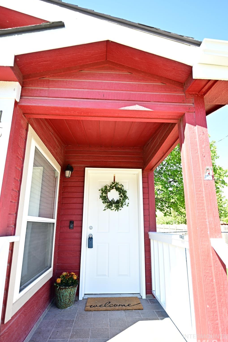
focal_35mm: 20
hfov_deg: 63.1
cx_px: 114
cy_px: 179
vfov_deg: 85.3
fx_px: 186
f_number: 3.2
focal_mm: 18.5
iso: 160
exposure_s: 1/320
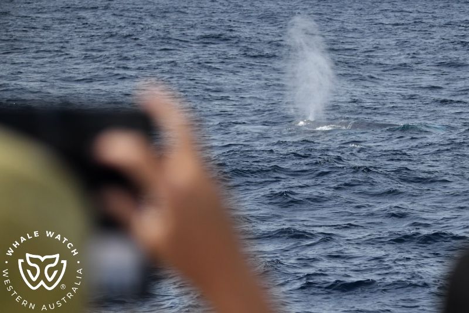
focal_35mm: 155
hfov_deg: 13.3
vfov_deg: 8.9
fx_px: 2019
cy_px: 156
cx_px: 234
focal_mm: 155
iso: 1000
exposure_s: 1/8000
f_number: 5.3
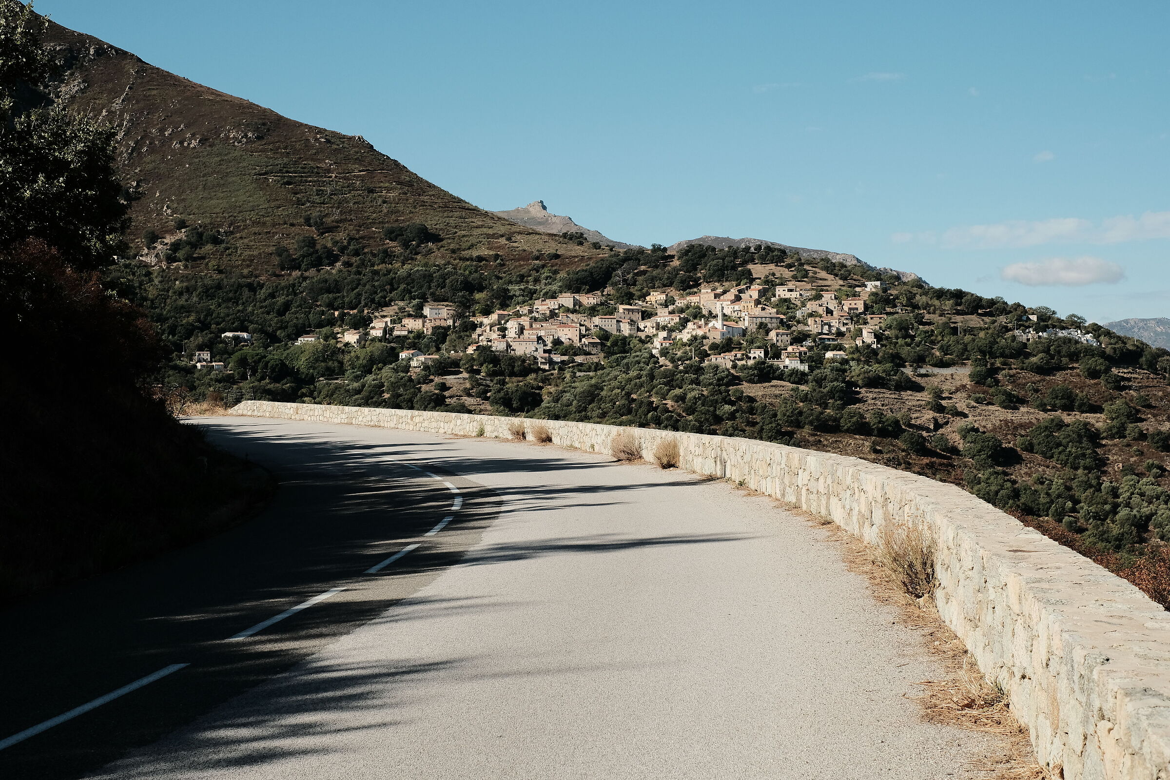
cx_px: 585
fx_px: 1722
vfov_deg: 25.5
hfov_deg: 37.5
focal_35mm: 53
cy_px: 390
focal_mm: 35
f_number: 8
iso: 800
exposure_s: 1/1300
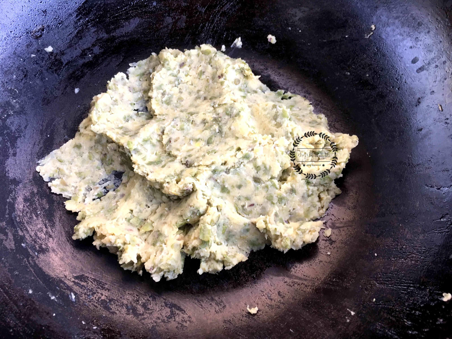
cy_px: 170
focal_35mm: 29
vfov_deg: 48.2
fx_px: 379
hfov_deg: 61.7
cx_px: 226
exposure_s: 1/33
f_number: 2.2
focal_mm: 4.15
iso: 40
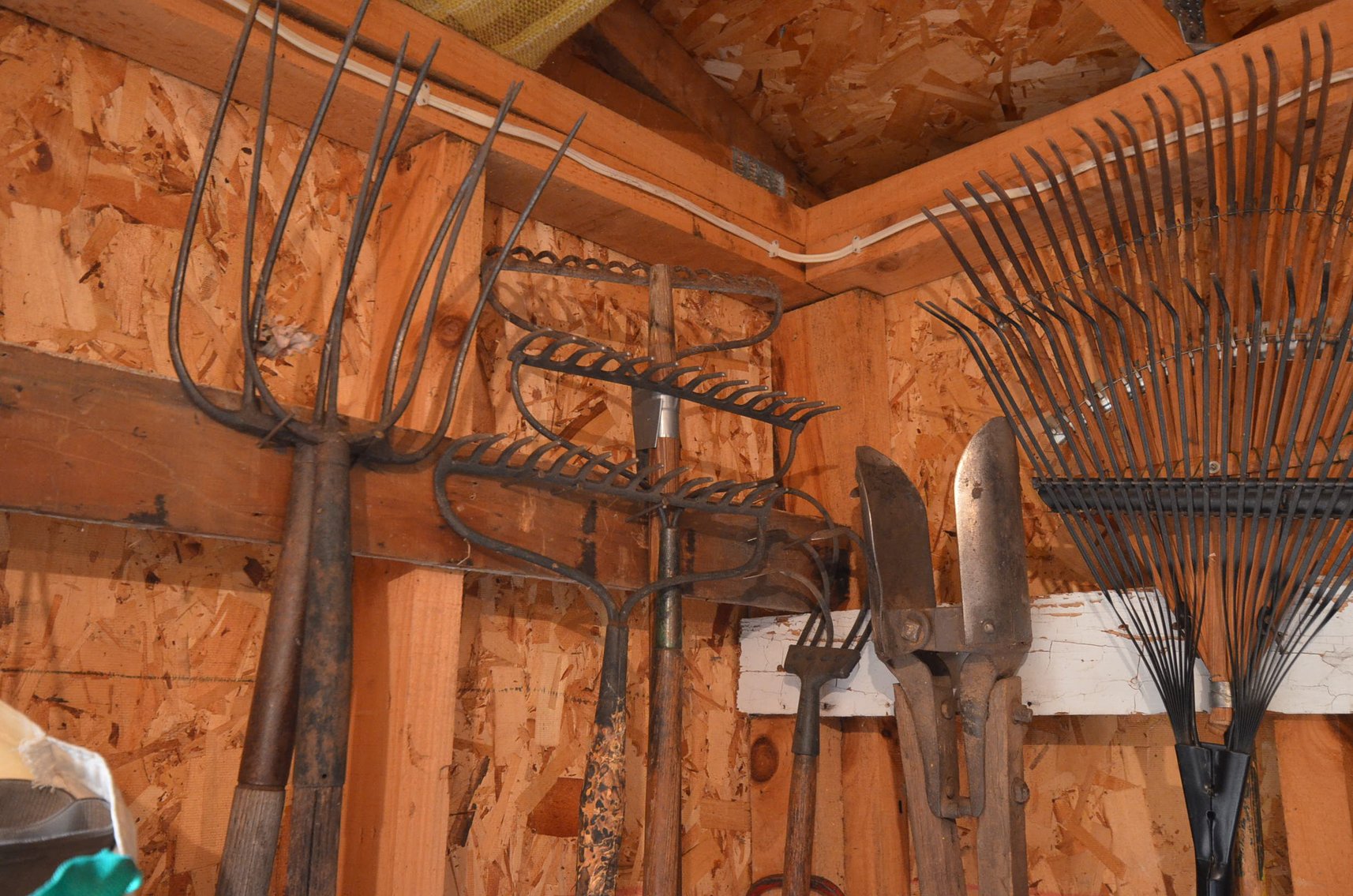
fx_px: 1125
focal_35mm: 30
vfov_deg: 43.4
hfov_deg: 62.0
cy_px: 448
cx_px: 676
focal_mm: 20
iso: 2000
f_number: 4.5
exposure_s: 1/60
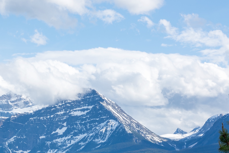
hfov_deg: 15.1
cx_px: -36
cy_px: 83
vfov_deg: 10.4
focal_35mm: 132
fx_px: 840
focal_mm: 35
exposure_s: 1/100
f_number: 11
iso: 100
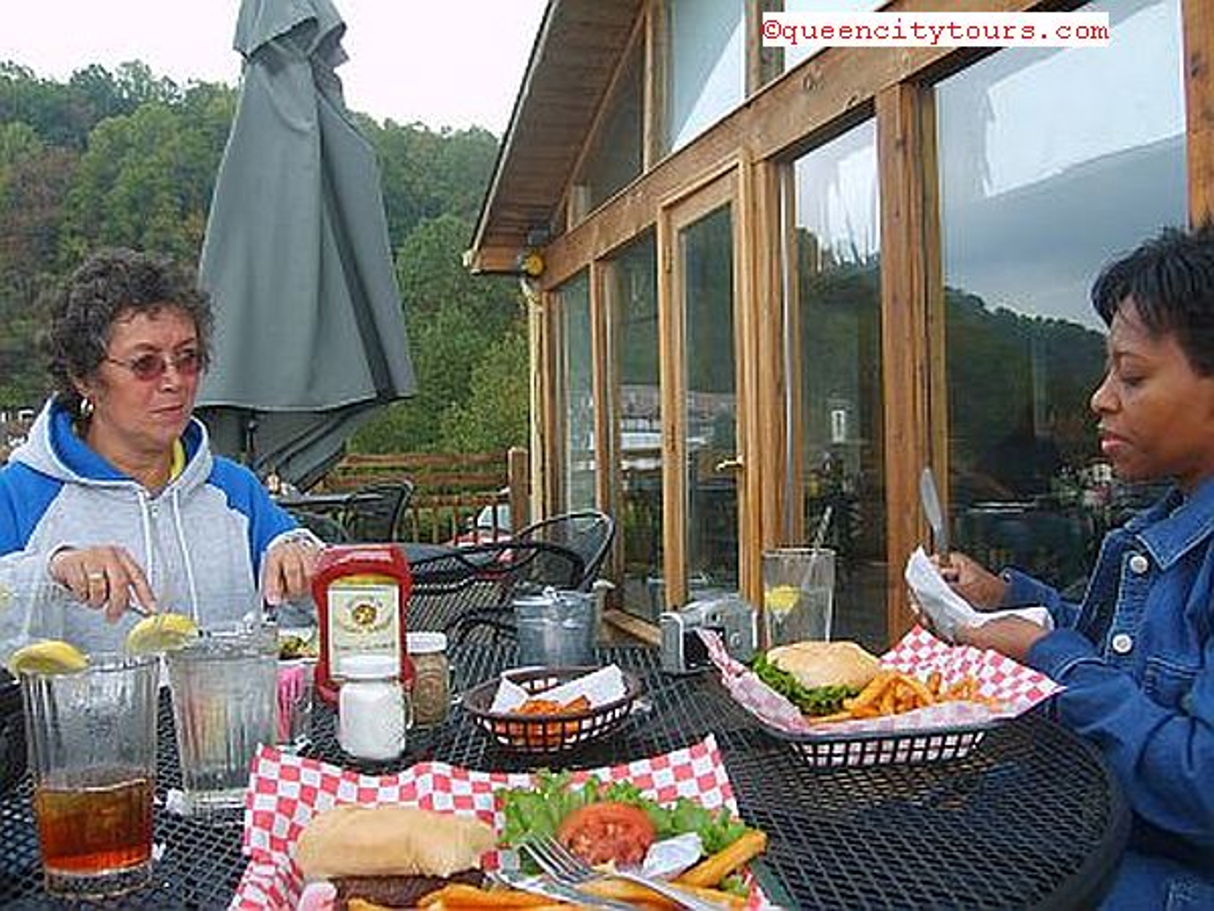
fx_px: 1227
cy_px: 456
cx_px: 607
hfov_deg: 52.6
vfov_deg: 40.7
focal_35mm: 35
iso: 50
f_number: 2.8
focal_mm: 5.8
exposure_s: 1/90
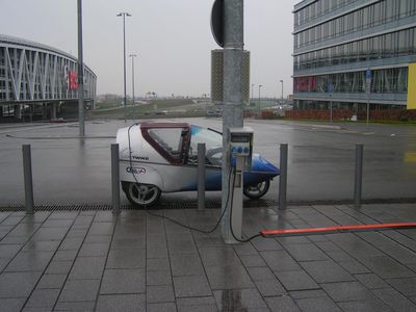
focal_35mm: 38
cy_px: 156
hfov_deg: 49.0
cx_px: 208
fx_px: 457
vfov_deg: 37.7
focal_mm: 5.8
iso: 50
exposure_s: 1/100
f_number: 2.8
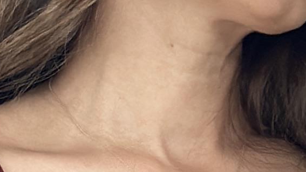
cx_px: 238
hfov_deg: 5.8
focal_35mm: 372
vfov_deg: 3.2
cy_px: 508
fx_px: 3019
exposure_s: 1/60
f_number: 1.78
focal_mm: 6.86
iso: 160
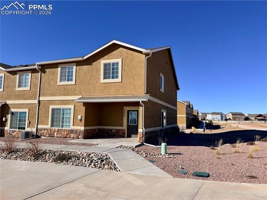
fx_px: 185
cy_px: 100
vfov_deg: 56.8
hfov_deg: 71.6
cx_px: 134
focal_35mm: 24
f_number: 1.78
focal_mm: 6.76
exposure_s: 1/6173
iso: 80
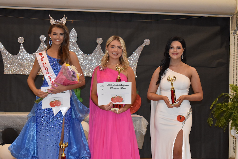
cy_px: 80
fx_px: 476
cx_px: 119
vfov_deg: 18.9
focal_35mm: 72
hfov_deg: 28.1
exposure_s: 1/100
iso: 1600
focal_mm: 48
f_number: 5.3
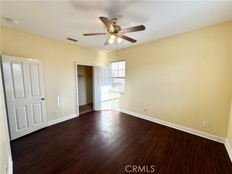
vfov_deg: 85.7
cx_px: 116
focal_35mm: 14
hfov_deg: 102.1
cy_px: 87
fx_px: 94
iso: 40
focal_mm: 2.22
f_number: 2.2
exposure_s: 1/228
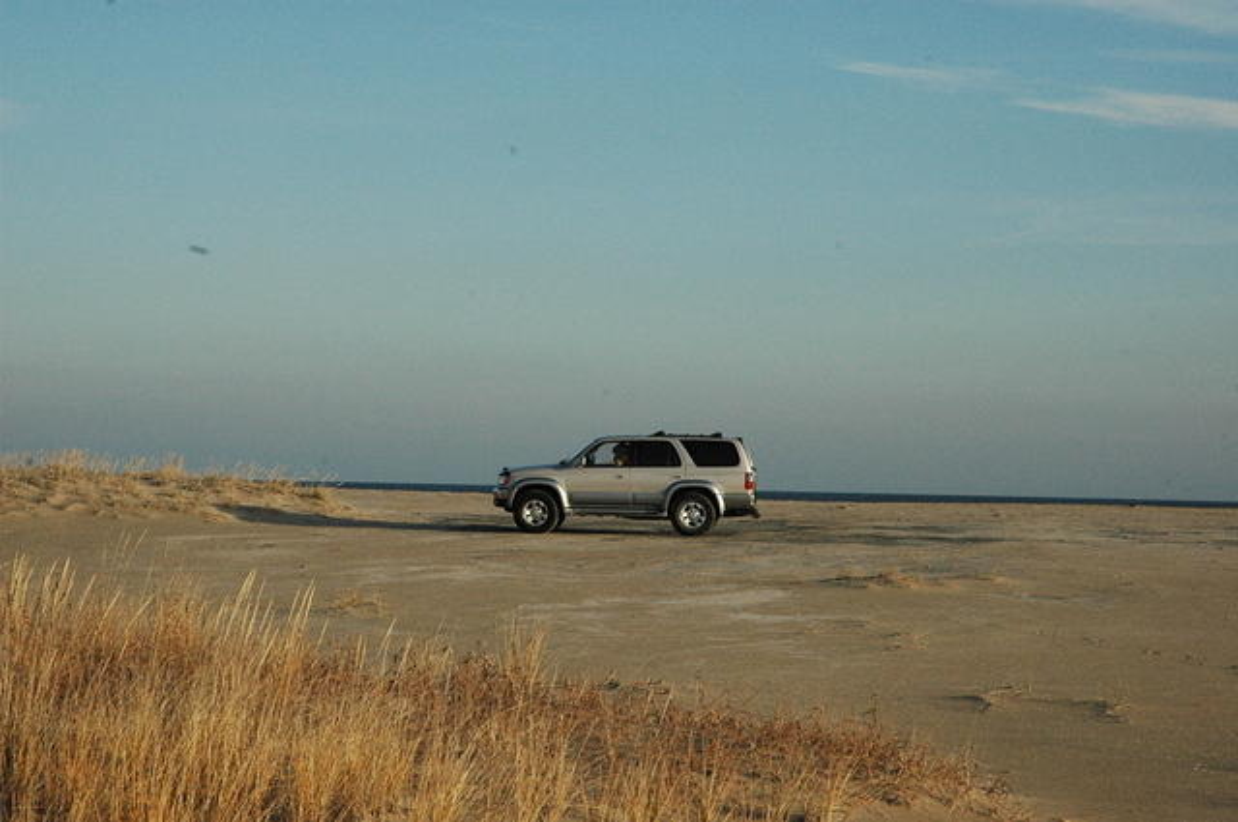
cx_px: 619
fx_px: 3606
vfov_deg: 13.0
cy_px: 411
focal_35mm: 105
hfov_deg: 19.5
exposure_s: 1/800
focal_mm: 70
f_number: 14
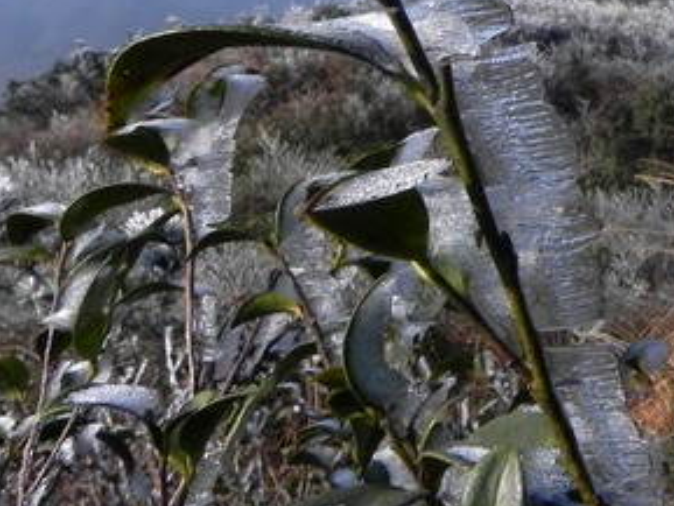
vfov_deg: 22.2
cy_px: -34
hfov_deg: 29.6
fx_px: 1227
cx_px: 588
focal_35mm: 63
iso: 160
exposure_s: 1/394
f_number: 8
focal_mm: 4.6
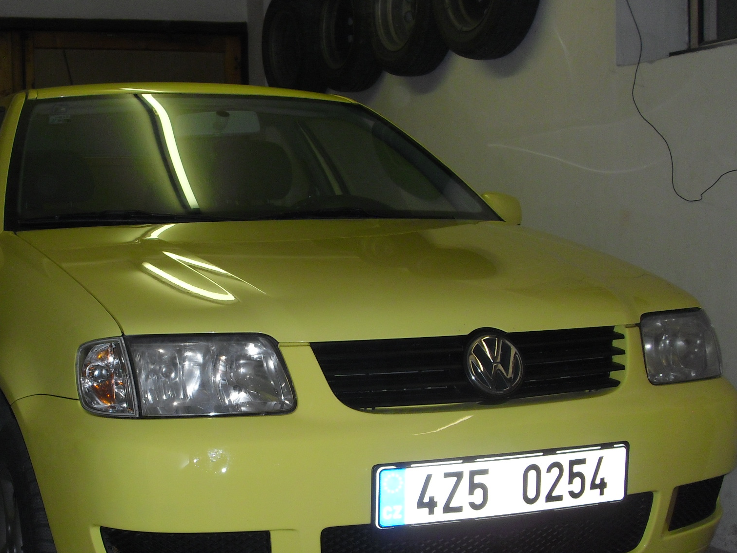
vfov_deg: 25.0
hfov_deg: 33.1
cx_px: 272
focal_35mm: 58
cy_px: 385
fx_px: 1235
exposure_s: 1/60
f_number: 2.8
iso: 100
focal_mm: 6.2
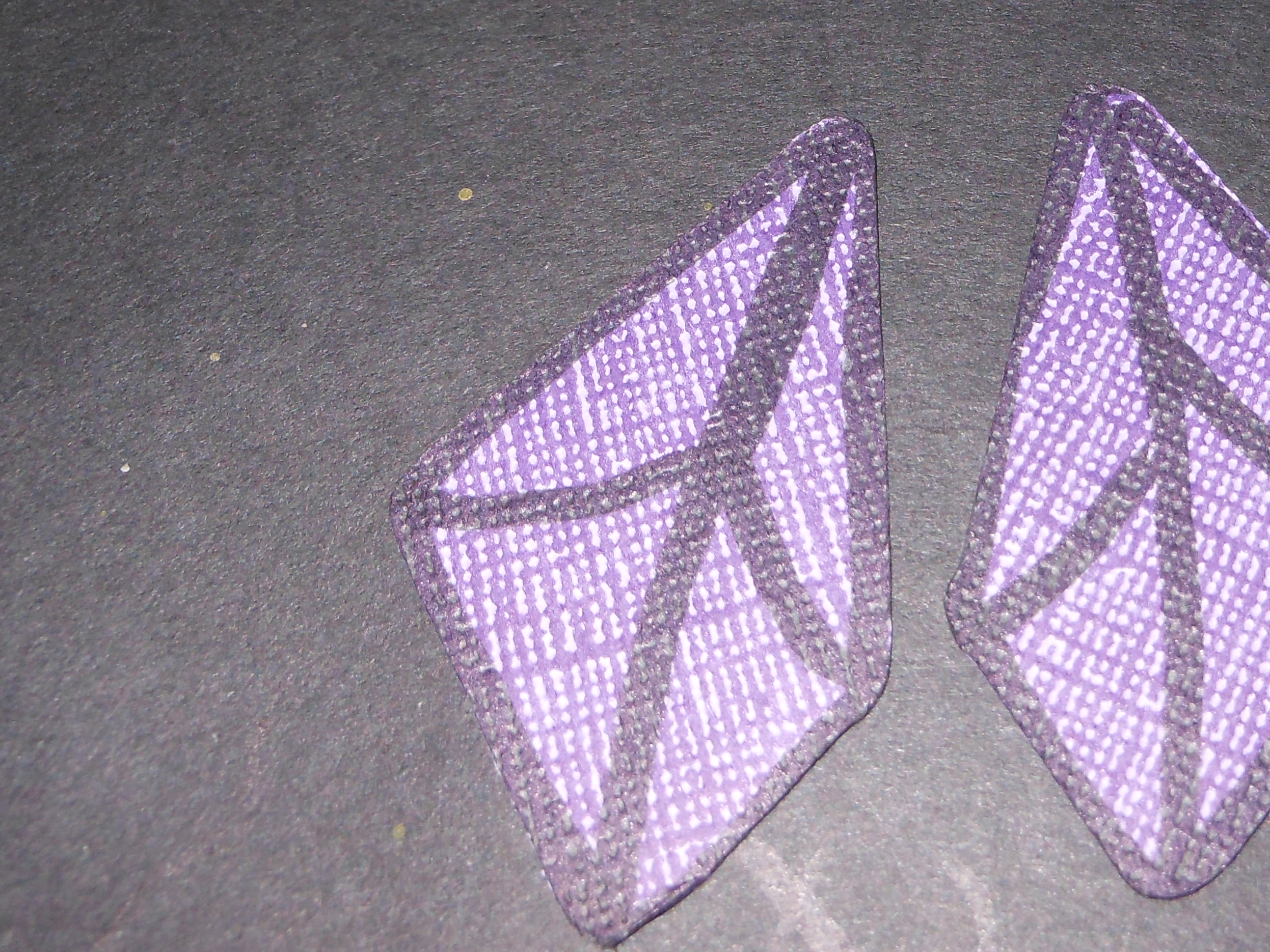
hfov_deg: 31.0
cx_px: 996
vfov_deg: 23.6
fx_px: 2238
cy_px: 175
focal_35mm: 61
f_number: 11.2
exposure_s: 1/25
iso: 200
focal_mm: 5.9
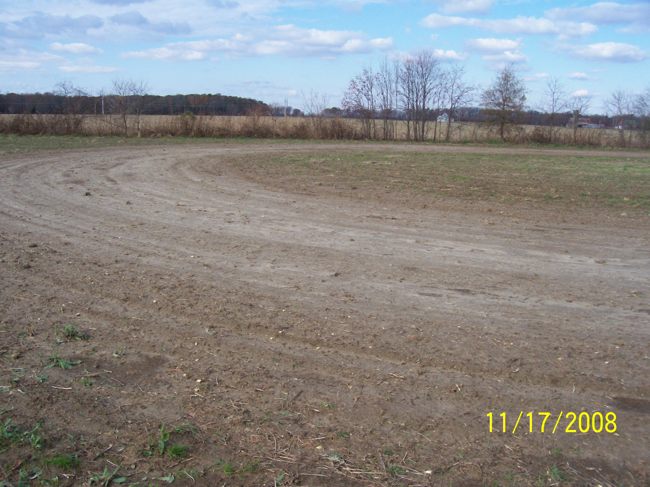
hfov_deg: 54.0
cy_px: 244
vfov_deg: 41.8
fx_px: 638
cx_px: 325
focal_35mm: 34
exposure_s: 1/322
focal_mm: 5.6
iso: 80
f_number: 5.1
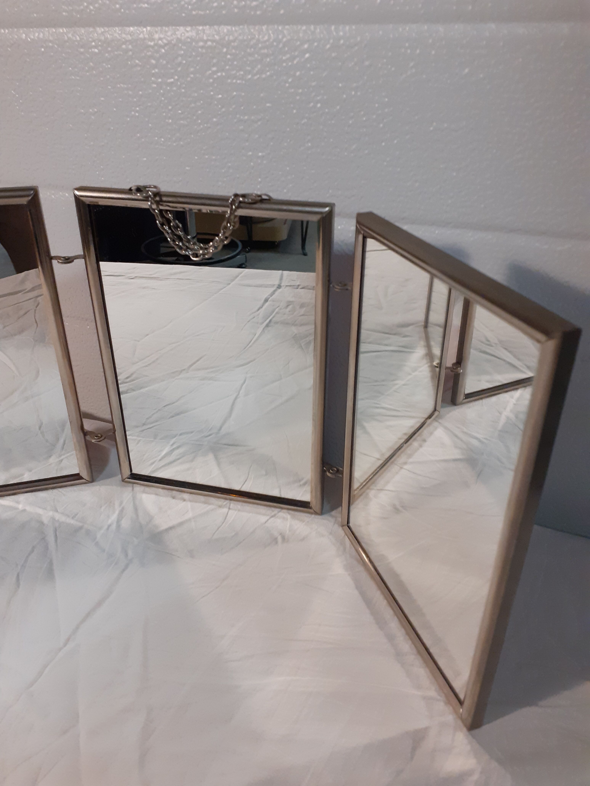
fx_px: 614
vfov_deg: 65.3
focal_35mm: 27
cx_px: 295
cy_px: 393
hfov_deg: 51.4
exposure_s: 1/50
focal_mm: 3.6
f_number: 1.9
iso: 200
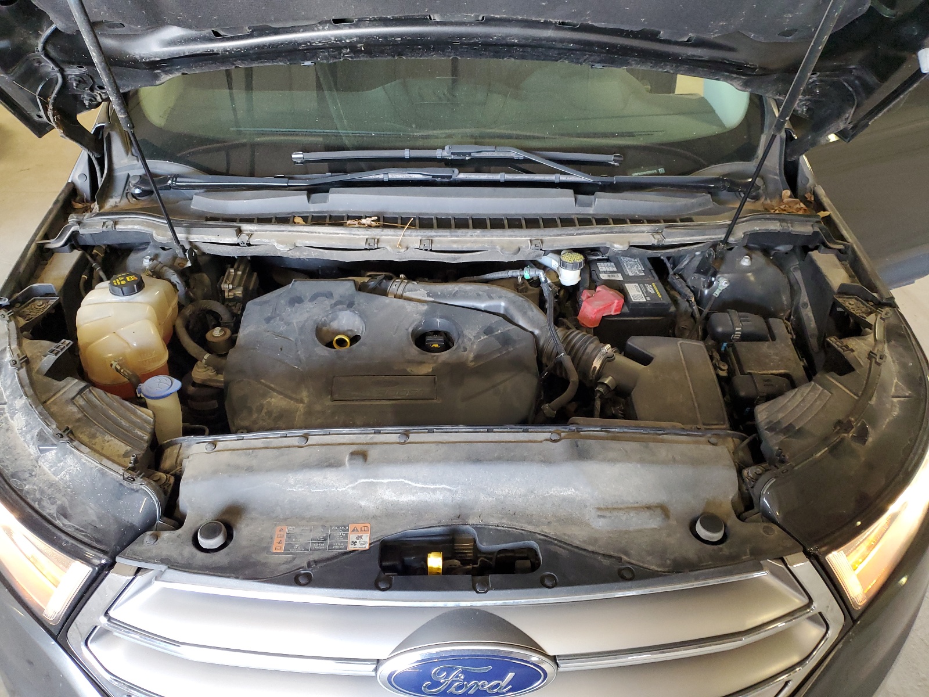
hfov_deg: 67.3
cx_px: 464
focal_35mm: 26
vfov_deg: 53.1
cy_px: 348
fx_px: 698
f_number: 1.5
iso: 185
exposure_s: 1/60.2
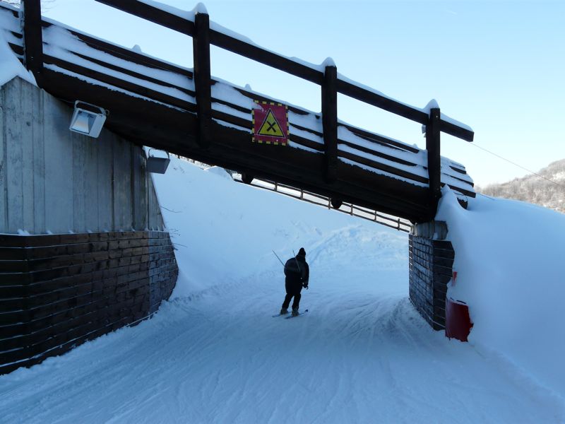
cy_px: 212
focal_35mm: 38
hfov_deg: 49.0
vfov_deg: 37.7
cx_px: 282
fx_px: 620
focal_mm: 6.3
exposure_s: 1/200
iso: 100
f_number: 5.6
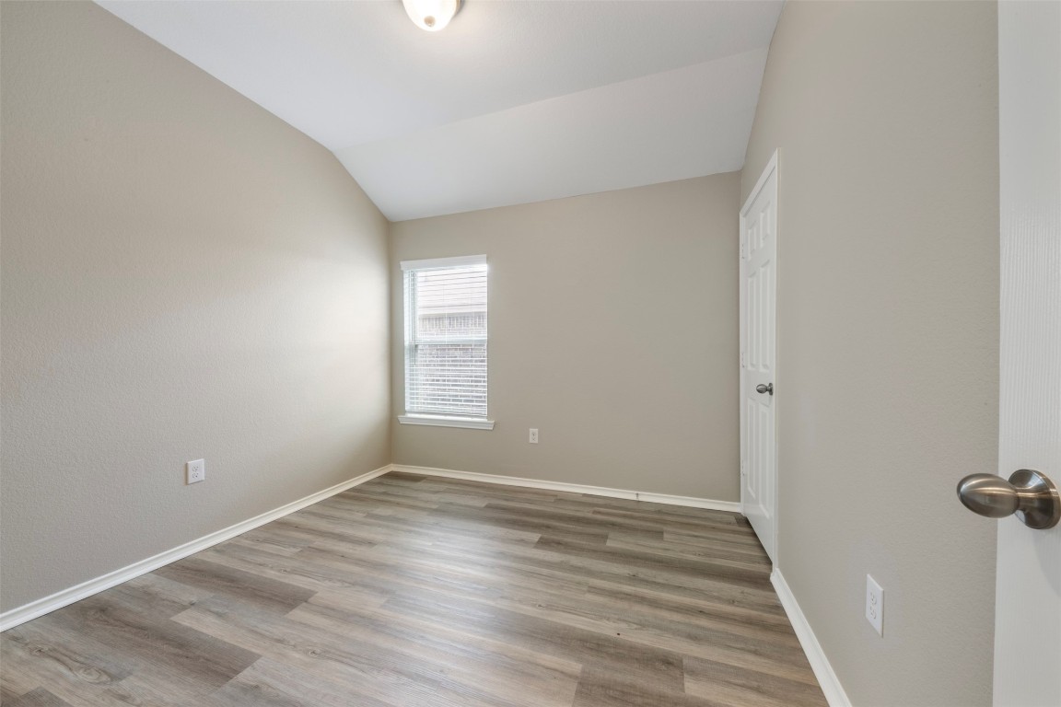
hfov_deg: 112.6
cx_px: 530
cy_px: 354
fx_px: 354
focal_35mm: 12
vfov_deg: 90.0
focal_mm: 12
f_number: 9
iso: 250
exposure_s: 5
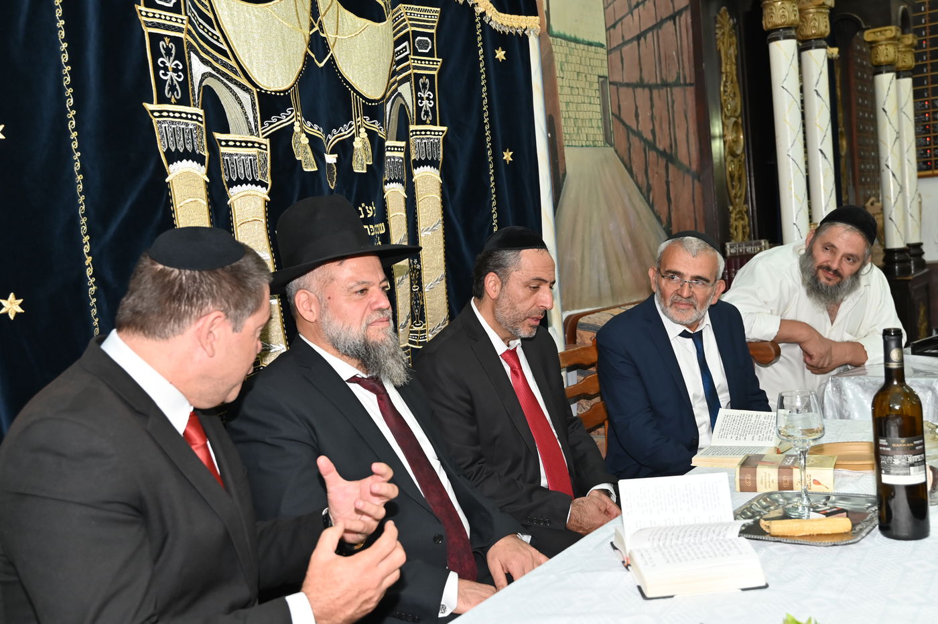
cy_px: 312
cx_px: 469
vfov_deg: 33.3
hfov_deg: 48.5
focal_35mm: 40
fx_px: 1041
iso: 1000
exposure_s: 1/100
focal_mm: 40
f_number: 5
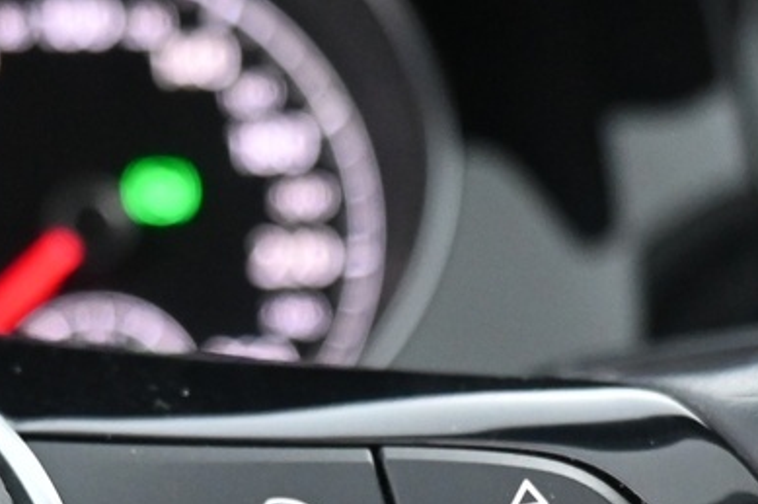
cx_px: 429
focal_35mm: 100
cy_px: 831
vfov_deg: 12.7
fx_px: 2105
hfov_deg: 20.4
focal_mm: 16
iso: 2500
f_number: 3.5
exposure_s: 1/25
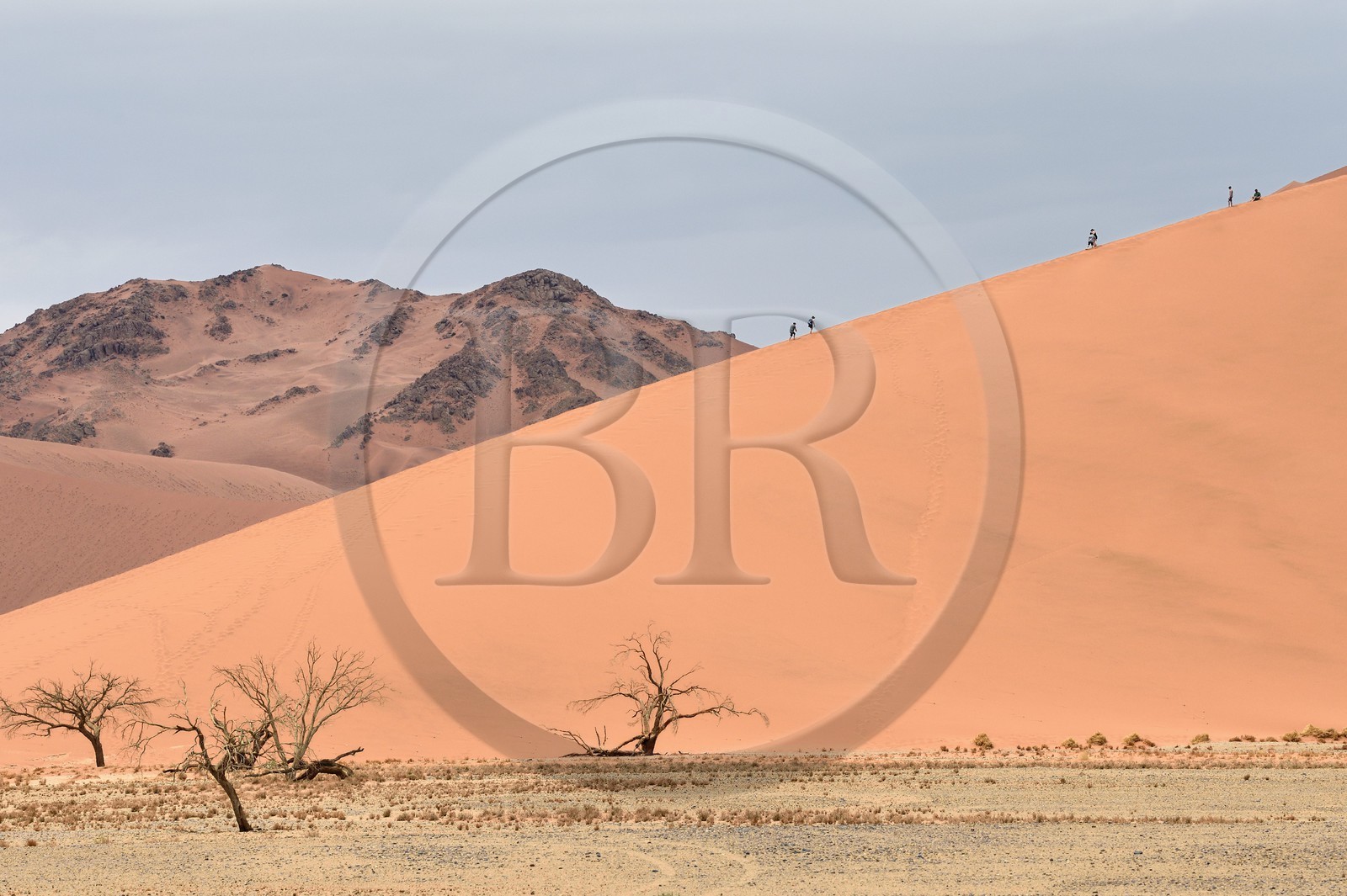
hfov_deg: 11.8
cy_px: 448
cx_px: 674
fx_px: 6544
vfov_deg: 7.8
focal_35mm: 175
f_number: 7.1
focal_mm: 175
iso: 800
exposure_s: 1/3200
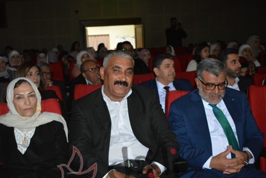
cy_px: 103
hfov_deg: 39.1
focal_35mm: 51
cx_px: 118
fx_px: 374
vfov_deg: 26.7
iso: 3200
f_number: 4
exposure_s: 1/60
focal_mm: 27
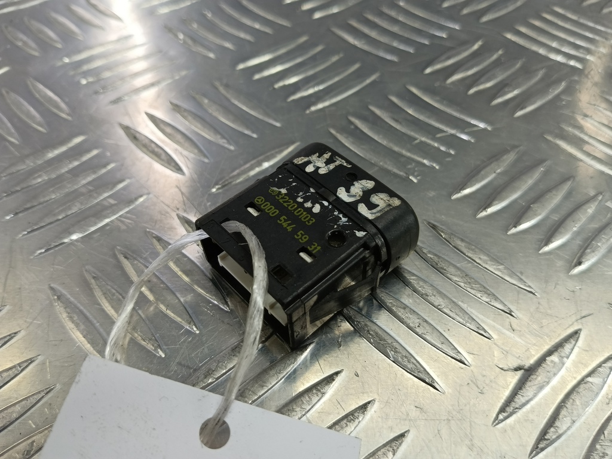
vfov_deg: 58.9
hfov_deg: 73.9
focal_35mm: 23
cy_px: 230
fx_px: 407
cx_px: 306
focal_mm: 4.11
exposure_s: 1/50
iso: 106
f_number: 1.6
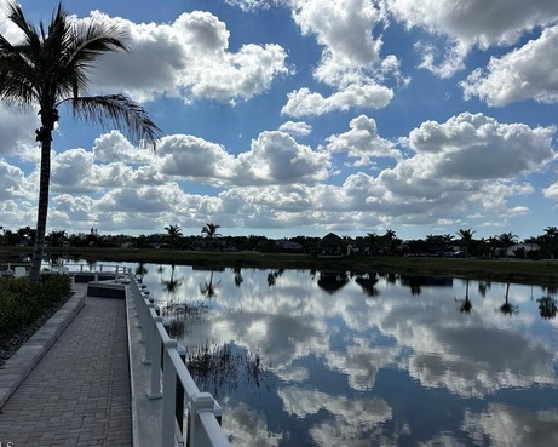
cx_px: 251
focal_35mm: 26
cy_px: 227
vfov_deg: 54.9
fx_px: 429
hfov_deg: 65.9
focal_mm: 6.86
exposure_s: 1/15625
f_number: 1.78
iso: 80
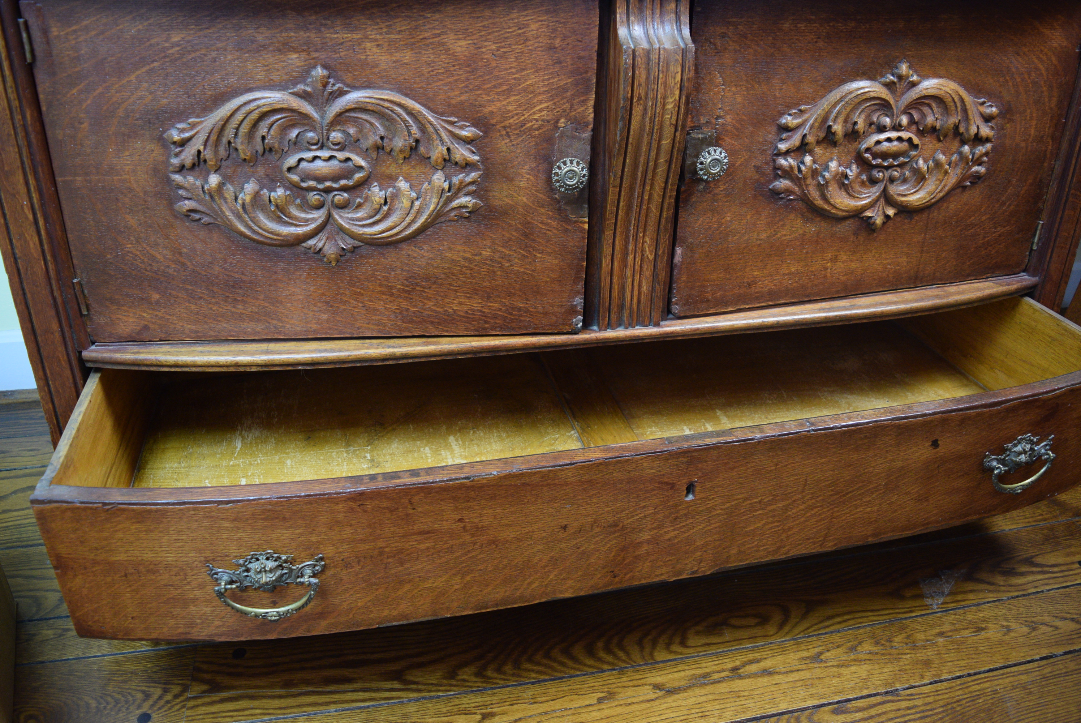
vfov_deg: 48.0
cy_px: 362
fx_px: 811
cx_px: 540
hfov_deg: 67.3
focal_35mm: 27
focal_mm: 18
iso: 1400
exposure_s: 1/60
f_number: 3.5
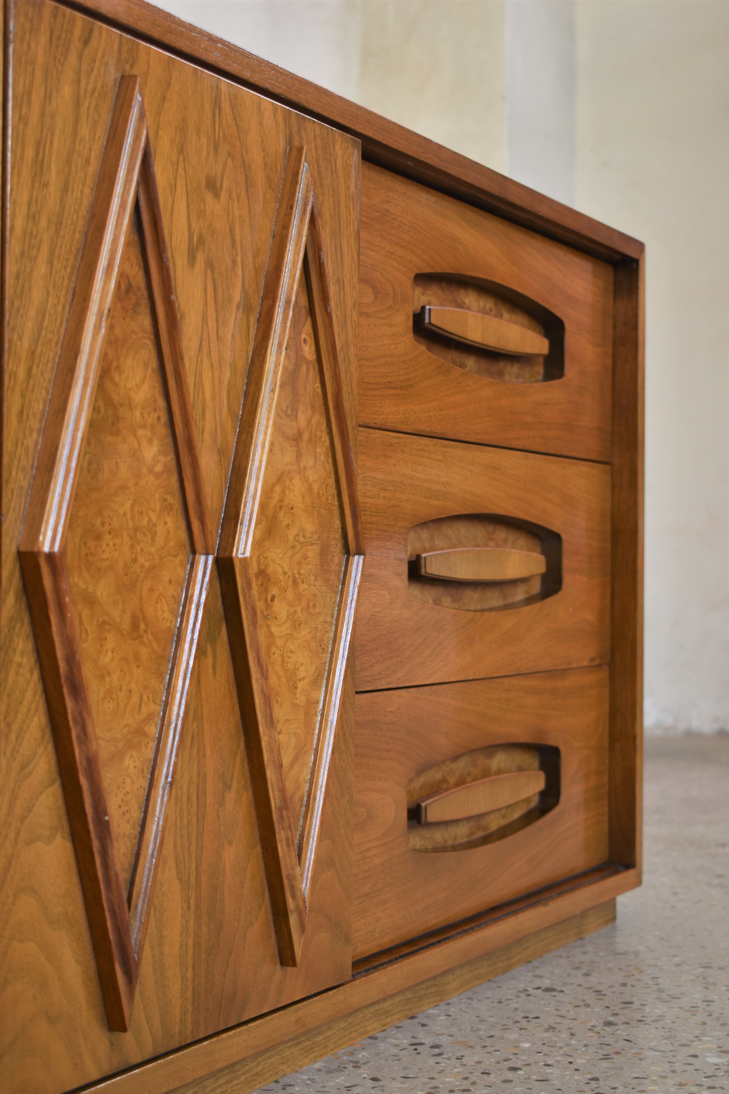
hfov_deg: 23.8
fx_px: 1731
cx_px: 364
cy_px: 547
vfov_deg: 35.1
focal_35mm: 57
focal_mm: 38
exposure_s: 1/20
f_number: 4.8
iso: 220
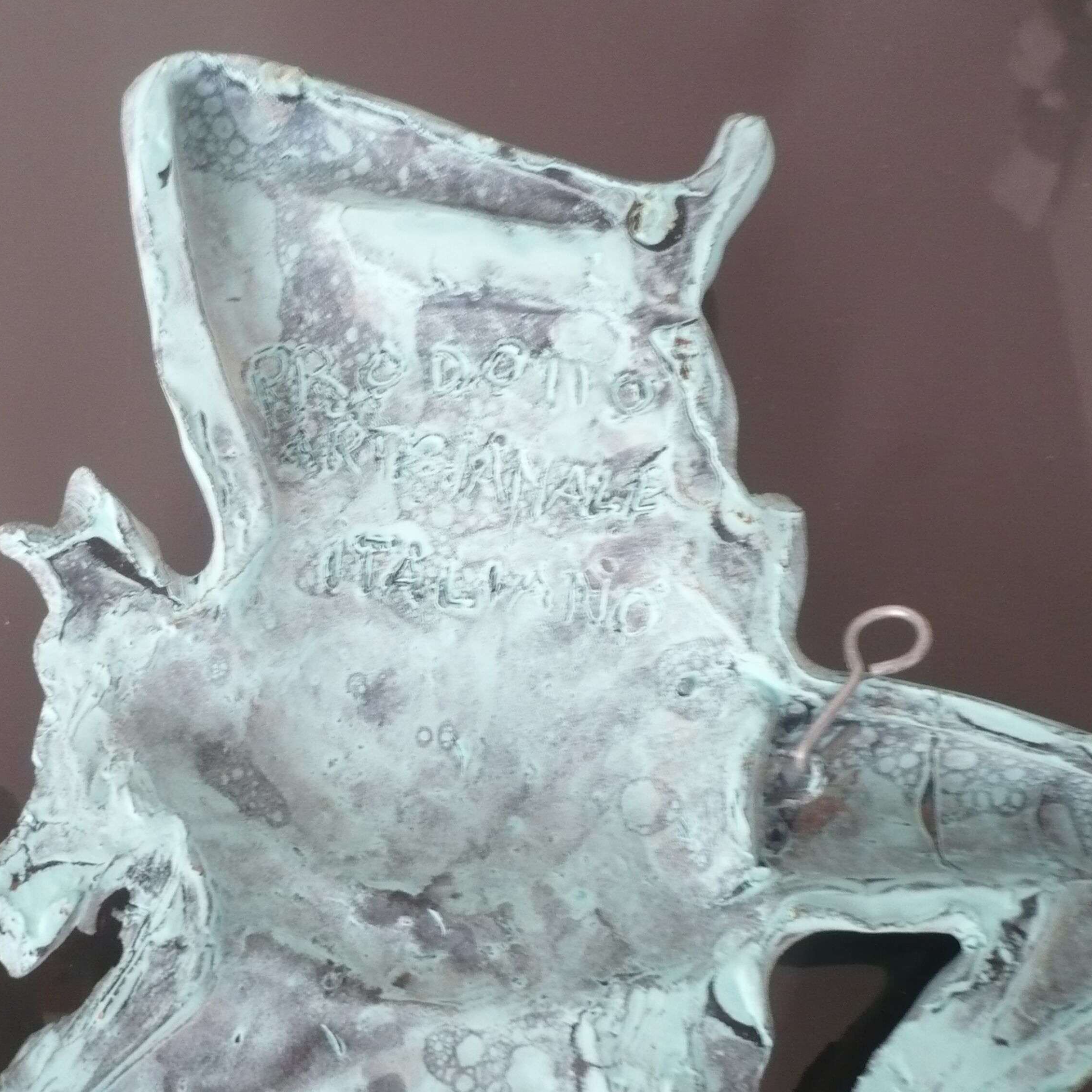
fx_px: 1499
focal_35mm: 42
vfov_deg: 40.0
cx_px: 427
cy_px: 545
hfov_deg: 39.8
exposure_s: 1/8
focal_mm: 5.8
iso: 200
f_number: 2.8
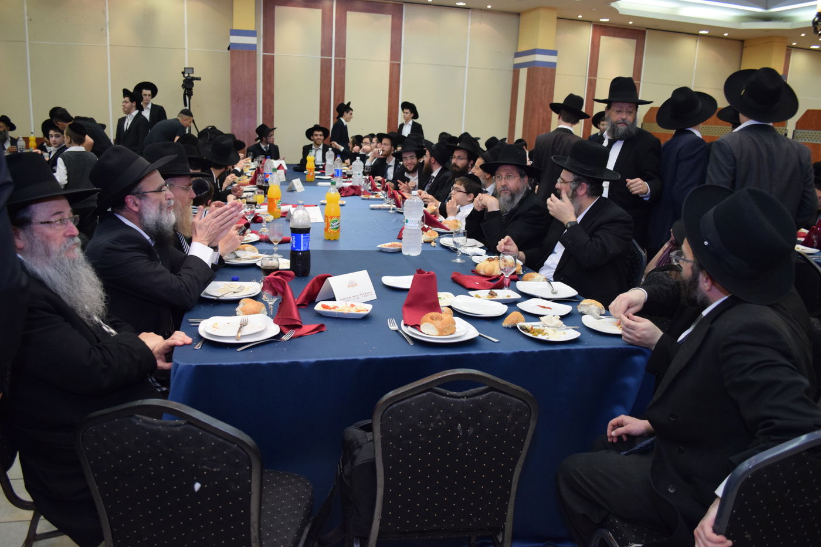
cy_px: 274
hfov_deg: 67.4
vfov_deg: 47.9
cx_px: 410
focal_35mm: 27
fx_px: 616
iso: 1600
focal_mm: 18
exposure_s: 1/160
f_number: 3.5
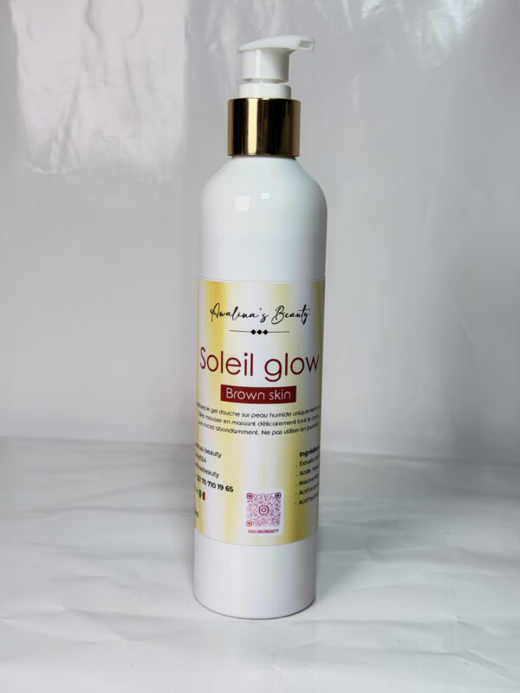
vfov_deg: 39.7
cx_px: 260
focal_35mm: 48
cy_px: 346
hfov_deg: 30.3
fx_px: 961
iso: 50
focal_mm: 6.76
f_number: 1.78
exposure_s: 1/140
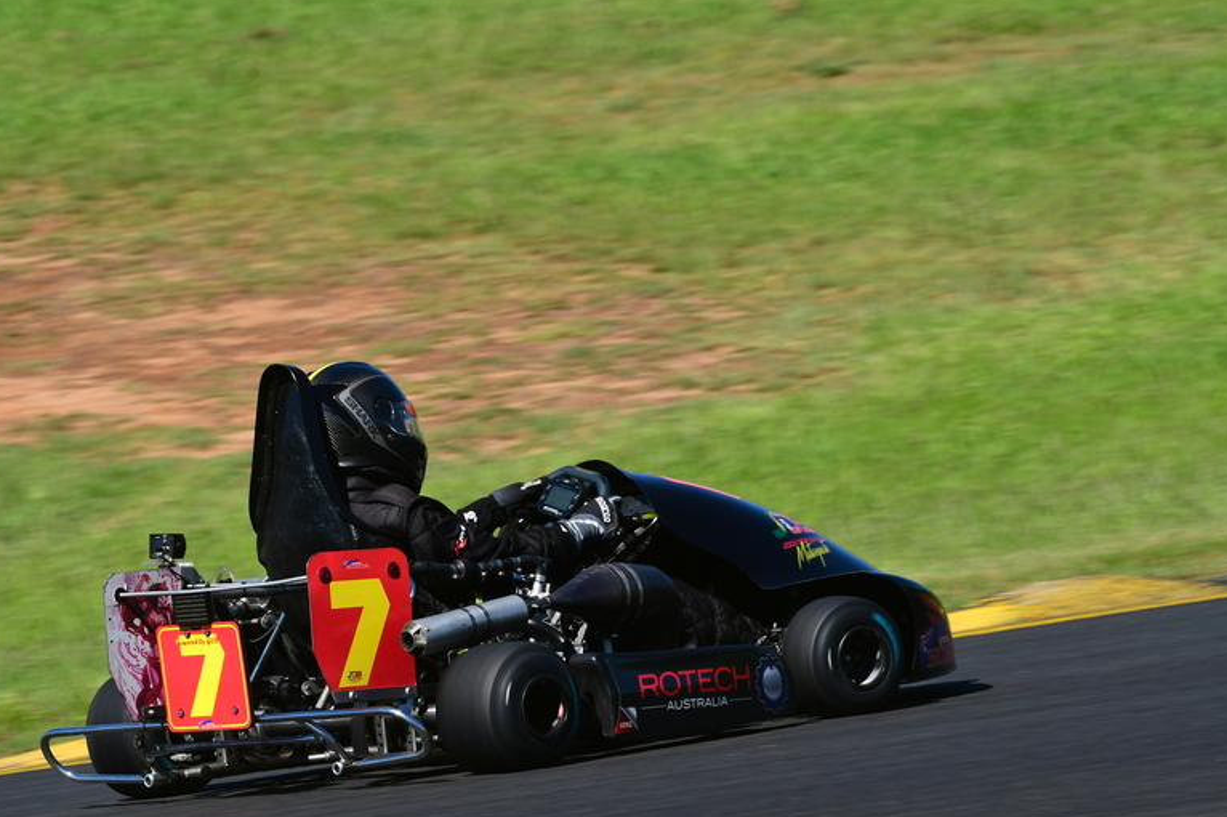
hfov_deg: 5.5
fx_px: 12809
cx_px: 596
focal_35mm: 376
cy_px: 417
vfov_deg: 3.7
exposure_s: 1/640
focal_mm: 240
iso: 500
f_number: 13
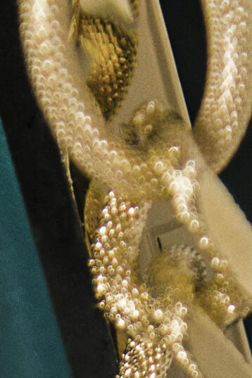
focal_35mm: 572
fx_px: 6006
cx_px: 121
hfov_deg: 2.4
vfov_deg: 3.6
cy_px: 670
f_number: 4
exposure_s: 1/80
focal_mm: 120
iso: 1000
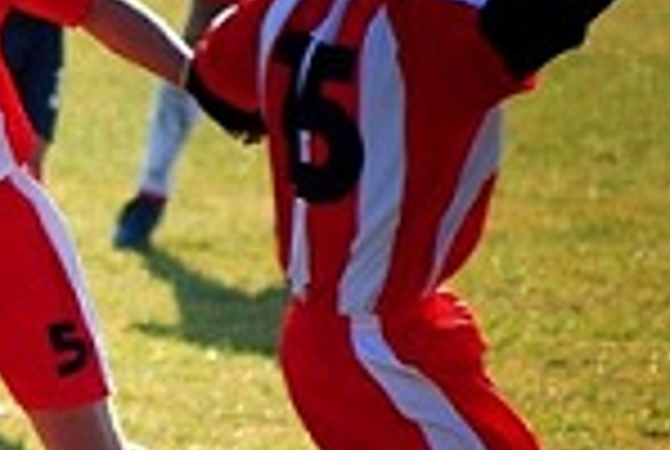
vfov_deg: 1.4
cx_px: -265
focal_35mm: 989
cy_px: 351
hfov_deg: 2.1
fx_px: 18443
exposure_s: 1/640
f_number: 5
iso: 200
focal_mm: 220
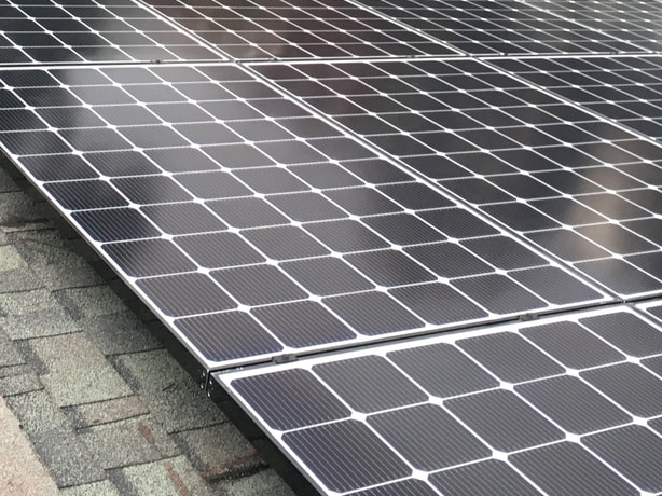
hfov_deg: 30.7
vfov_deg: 22.4
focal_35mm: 63
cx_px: 269
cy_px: 0
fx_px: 1204
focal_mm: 4.15
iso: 64
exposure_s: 1/30
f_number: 2.2
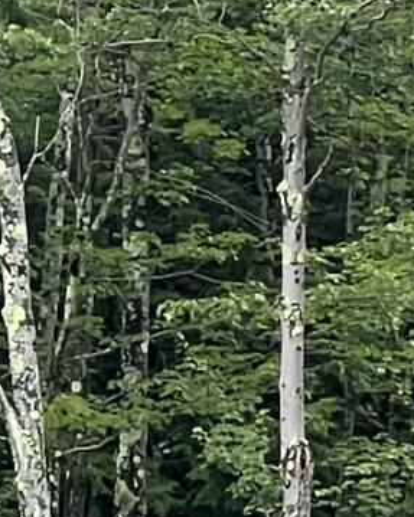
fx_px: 9623
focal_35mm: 628
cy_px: 1132
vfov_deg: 3.1
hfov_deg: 2.5
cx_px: 515
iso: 32
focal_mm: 9
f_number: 2.8
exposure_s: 1/119
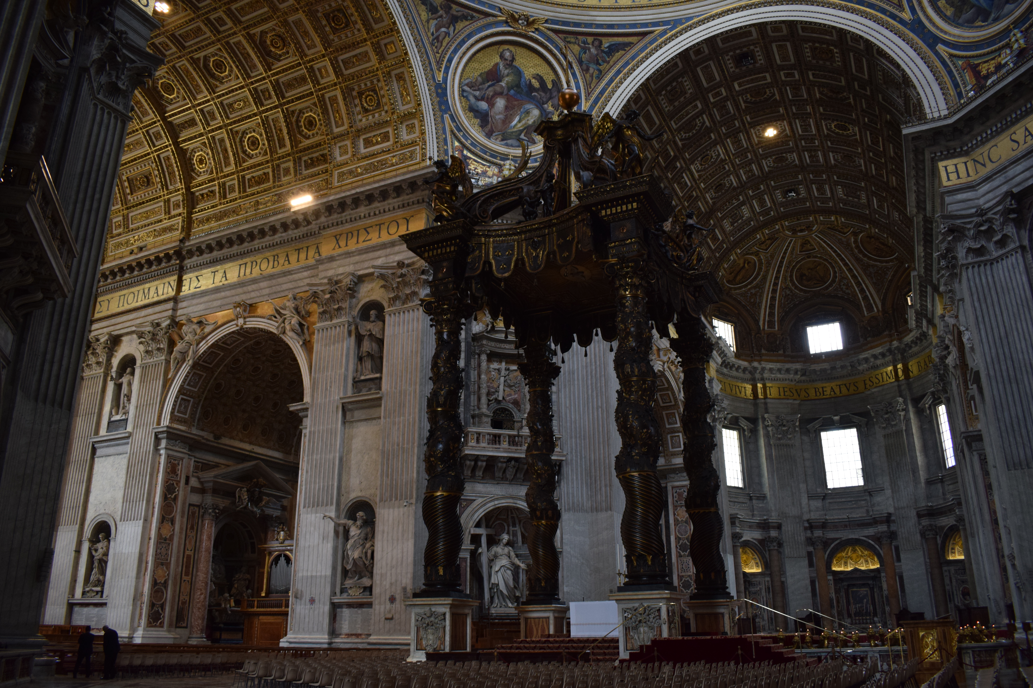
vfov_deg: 47.9
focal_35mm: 27
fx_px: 775
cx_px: 516
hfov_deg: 67.4
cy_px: 344
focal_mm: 18
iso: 720
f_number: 4
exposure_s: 1/60
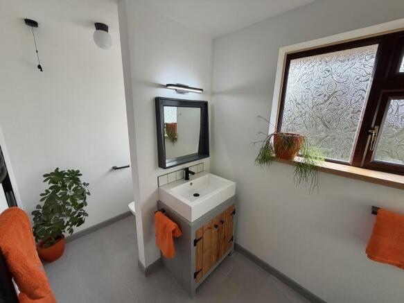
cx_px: 202
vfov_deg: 85.7
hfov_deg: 102.1
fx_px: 163
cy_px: 152
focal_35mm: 14
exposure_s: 1/121
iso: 125
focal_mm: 2.22
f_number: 2.2
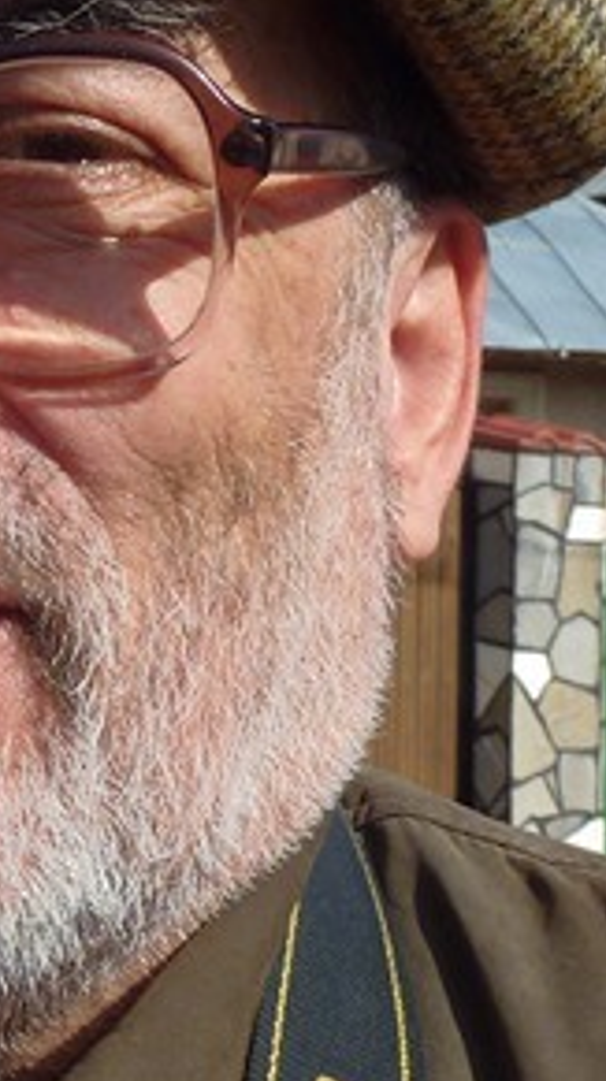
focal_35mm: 90
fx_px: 2579
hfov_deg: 12.9
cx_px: -219
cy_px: 364
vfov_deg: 23.6
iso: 80
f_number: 4.5
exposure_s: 1/500
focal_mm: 5
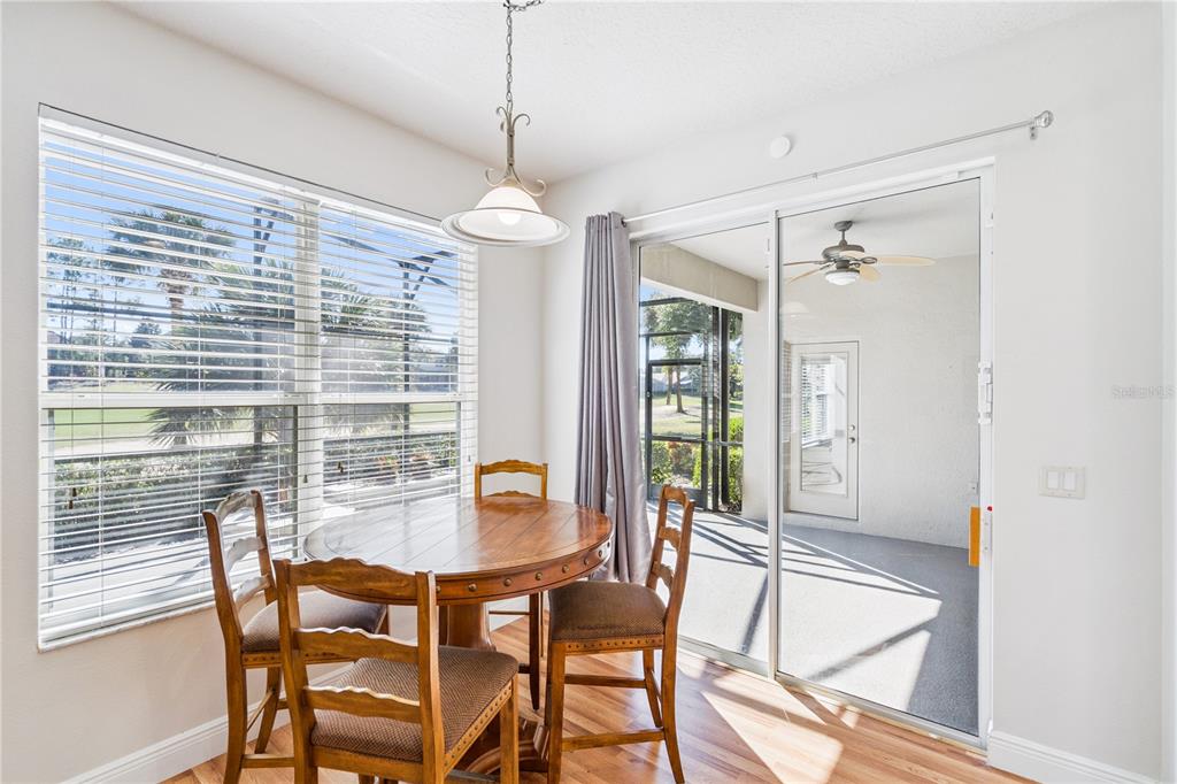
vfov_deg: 73.7
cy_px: 392
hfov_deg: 96.8
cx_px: 588
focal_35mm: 16
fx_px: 523
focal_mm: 16
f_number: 9
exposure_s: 1/50
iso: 250
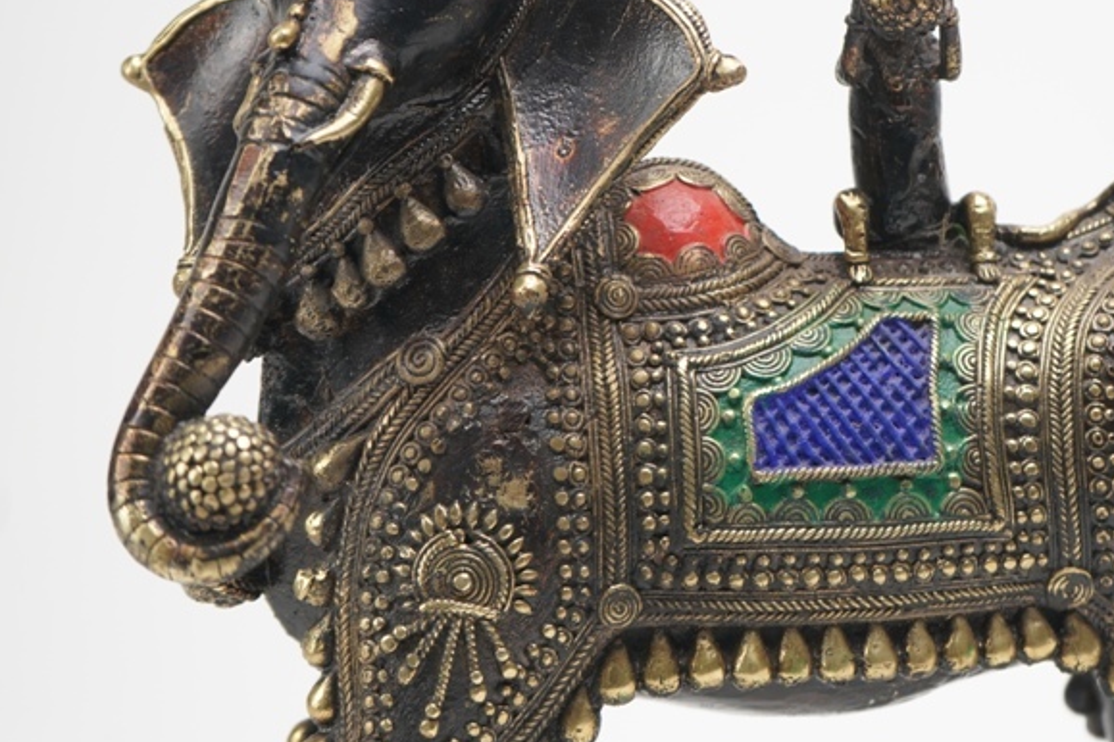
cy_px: 195
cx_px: 766
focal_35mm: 99
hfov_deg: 20.5
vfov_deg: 13.8
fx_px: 3063
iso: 400
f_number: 5
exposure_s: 1/160
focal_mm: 56
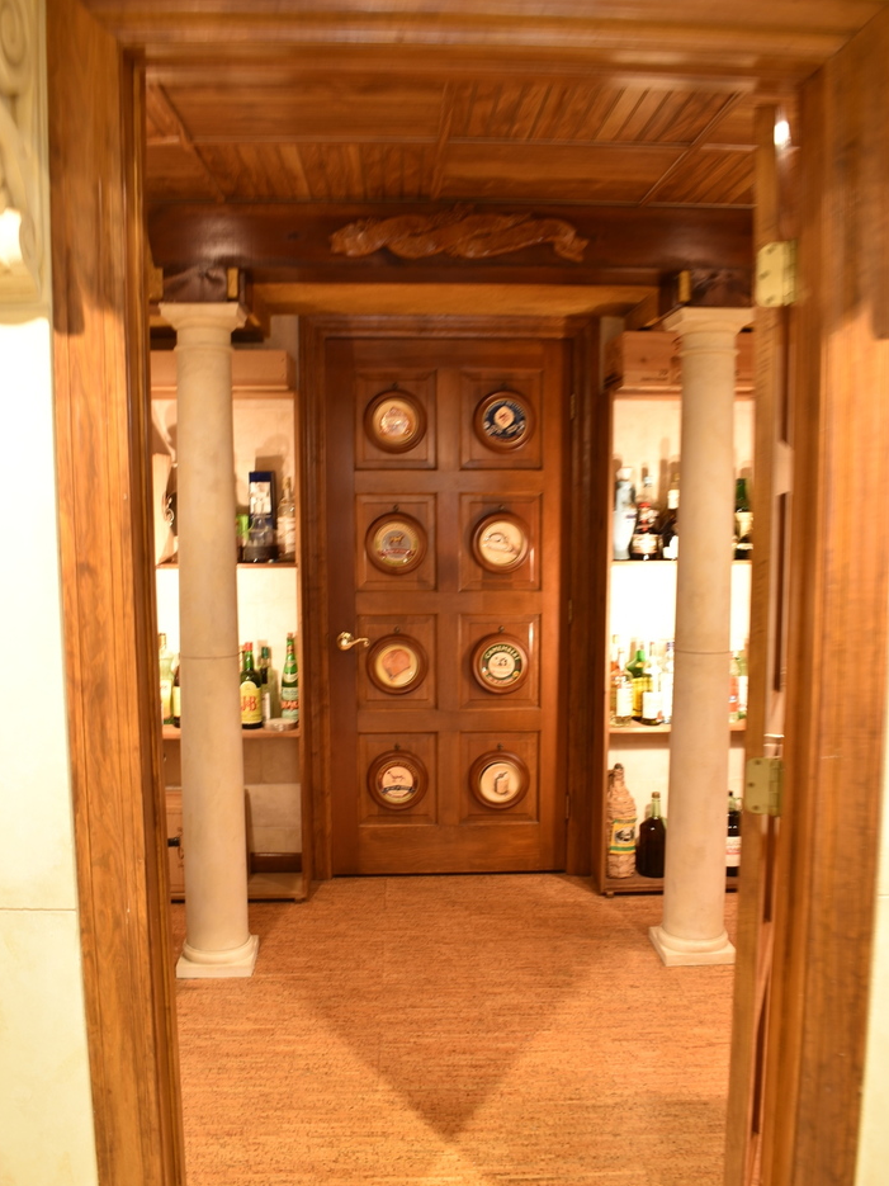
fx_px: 1028
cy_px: 619
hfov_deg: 46.8
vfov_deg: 59.9
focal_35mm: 30
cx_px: 448
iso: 100
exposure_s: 1
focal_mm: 18
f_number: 6.3
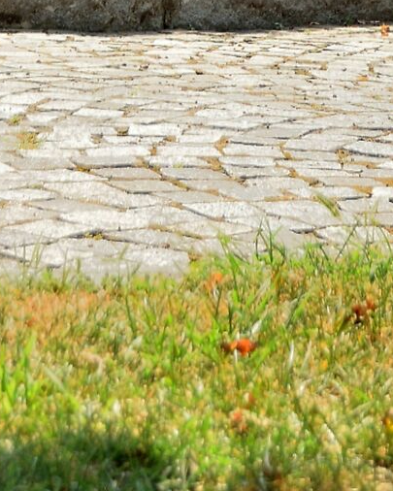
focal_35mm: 187
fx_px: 2718
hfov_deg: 8.3
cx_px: 156
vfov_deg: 9.8
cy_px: -394
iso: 200
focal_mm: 28
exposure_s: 1/320
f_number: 4.2
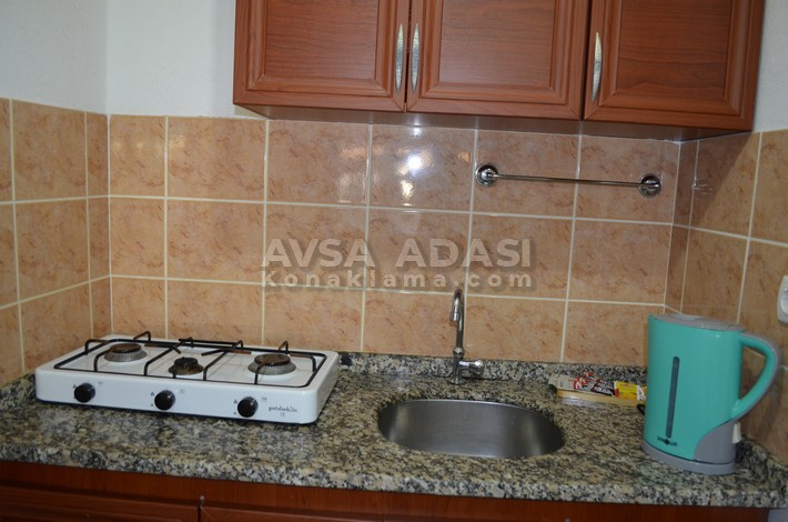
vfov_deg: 47.7
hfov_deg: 67.5
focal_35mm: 27
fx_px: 590
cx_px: 394
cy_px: 261
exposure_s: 1/60
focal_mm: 18
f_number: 3.5
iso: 720
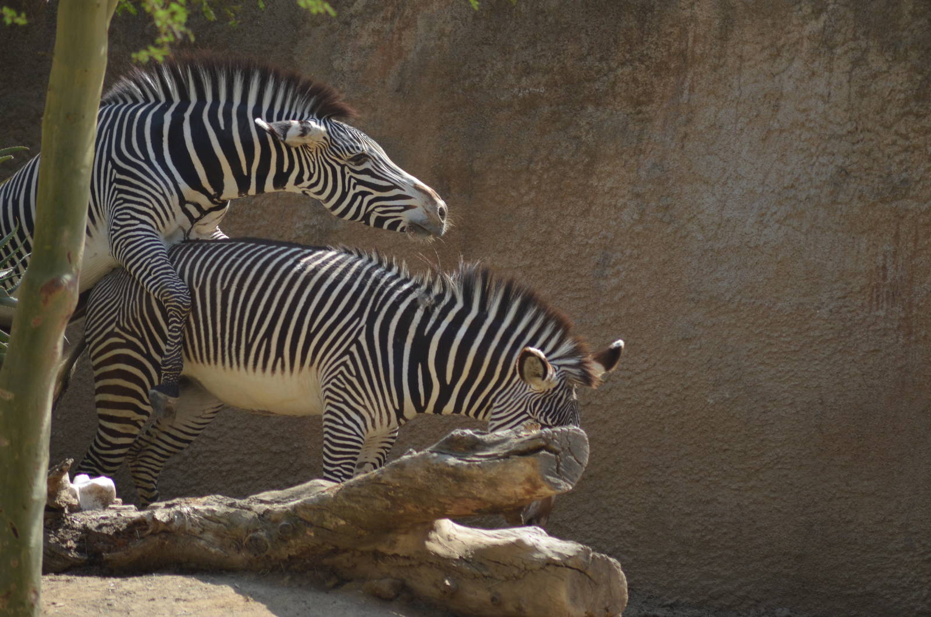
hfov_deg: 4.6
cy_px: 308
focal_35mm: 450
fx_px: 11614
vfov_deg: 3.0
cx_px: 466
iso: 400
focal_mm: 300
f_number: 5.6
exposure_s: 1/1250
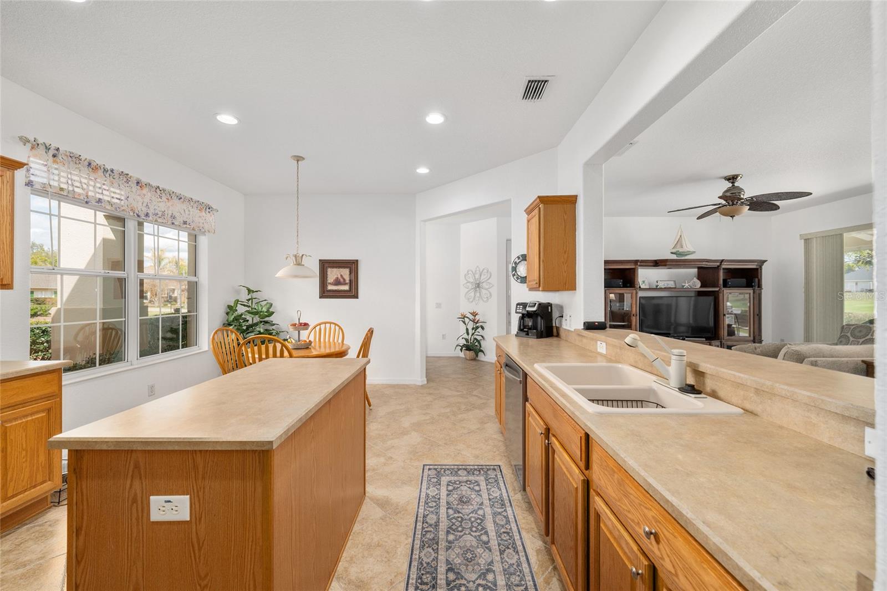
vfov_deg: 81.2
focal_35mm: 14
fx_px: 345
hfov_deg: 104.3
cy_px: 296
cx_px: 444
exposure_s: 1/25
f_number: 8
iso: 400
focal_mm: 14
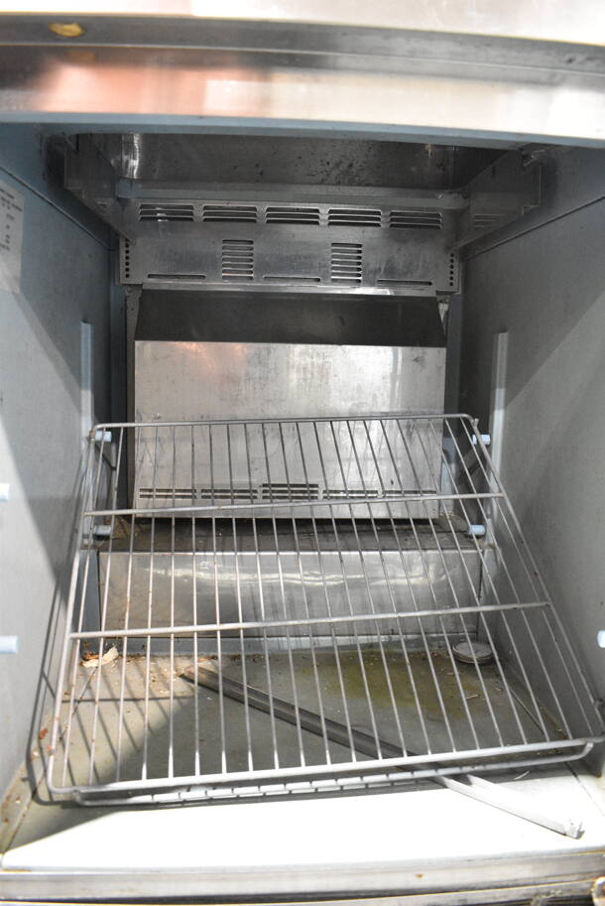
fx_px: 680
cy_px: 453
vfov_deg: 67.3
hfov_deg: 48.0
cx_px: 302
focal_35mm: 27
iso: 3600
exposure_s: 1/30
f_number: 3.5
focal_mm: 18
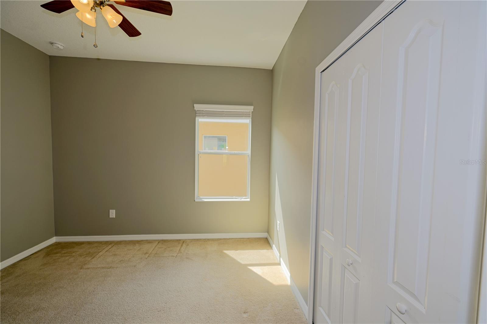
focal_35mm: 14
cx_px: 244
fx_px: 189
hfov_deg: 104.3
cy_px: 162
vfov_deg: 81.2
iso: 450
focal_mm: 14
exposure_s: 1/60
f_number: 4
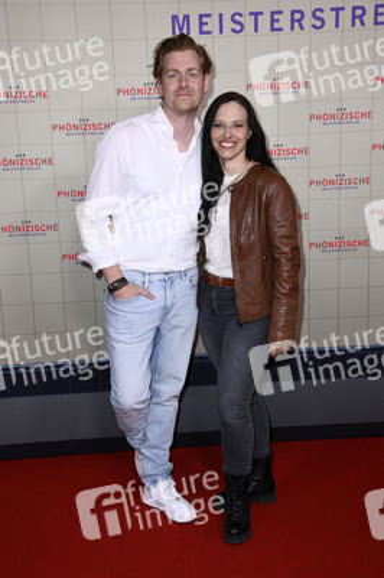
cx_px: 192
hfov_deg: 29.8
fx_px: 721
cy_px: 289
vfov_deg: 43.6
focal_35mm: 45
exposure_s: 1/250
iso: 800
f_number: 5.6
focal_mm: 45
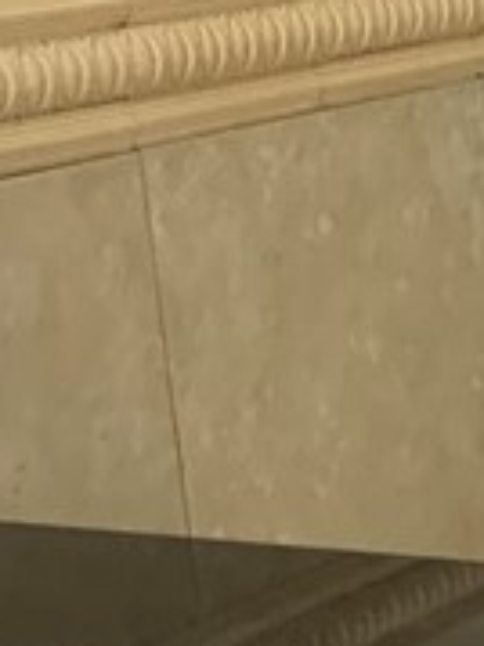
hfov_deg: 8.5
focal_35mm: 166
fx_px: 3098
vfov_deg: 11.4
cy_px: 960
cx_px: 921
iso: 125
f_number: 1.8
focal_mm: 3
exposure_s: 1/60
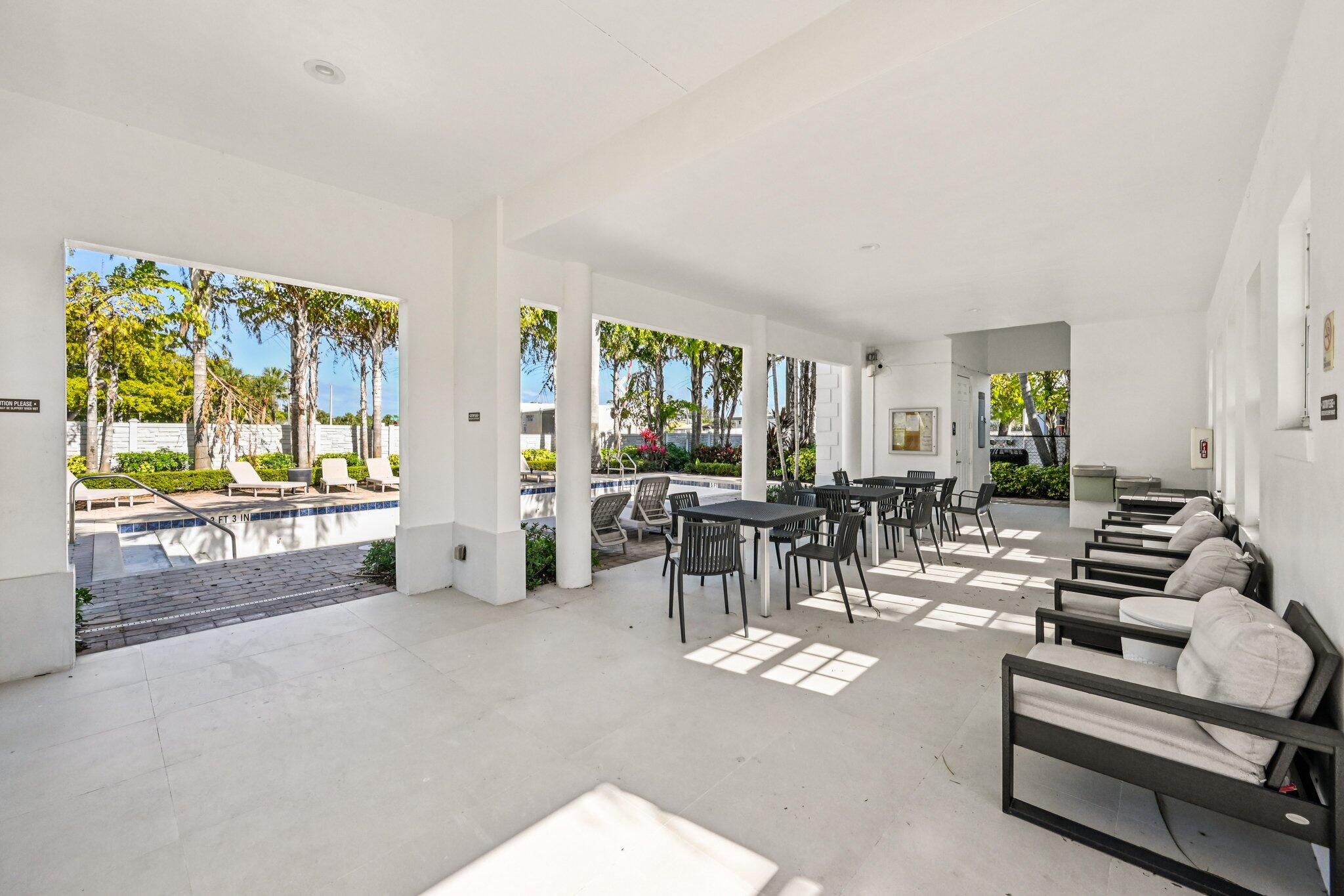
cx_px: 672
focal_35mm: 14
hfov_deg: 104.3
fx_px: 523
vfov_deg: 81.2
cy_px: 448
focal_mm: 14
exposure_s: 1/4000
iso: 3200
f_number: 8
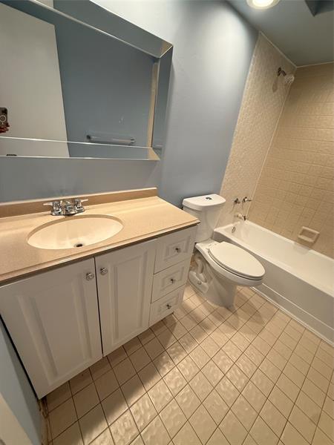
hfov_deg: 85.7
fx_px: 180
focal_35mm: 14
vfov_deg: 102.1
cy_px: 222
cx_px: 167
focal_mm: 2.22
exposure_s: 1/120
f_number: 2.2
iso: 160
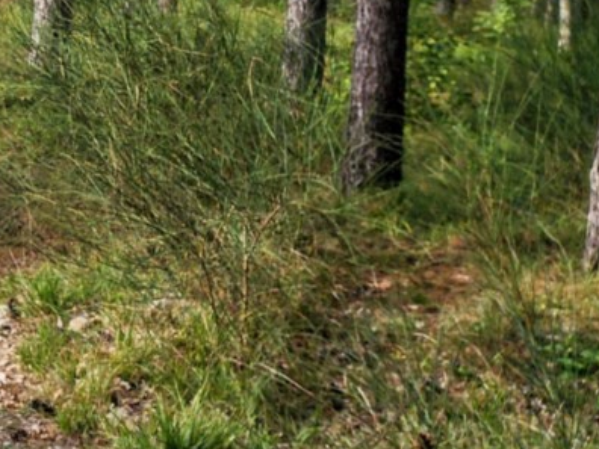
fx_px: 1609
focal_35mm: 93
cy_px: -106
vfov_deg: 15.3
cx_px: -569
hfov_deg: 16.5
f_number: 1.8
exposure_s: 1/485
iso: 12
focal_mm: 6.4
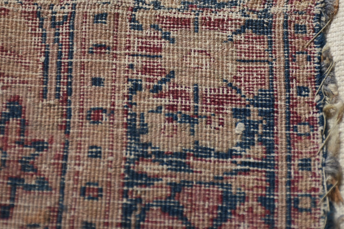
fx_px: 1708
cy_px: 53
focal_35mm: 179
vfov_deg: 7.7
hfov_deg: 11.5
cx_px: 203
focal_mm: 75
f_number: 5
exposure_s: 1/100
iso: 200
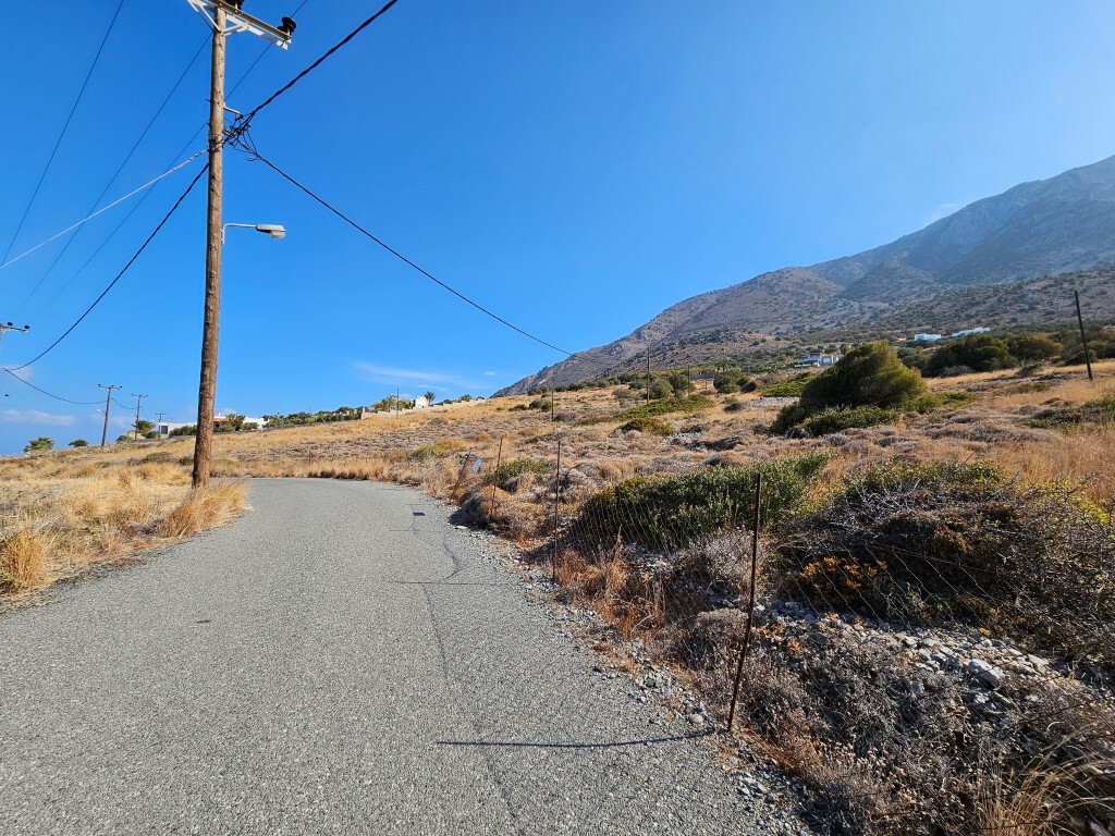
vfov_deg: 89.9
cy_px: 418
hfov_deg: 106.2
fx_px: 419
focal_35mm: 13
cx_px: 558
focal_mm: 2.2
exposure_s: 1/2470
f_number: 2.2
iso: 50
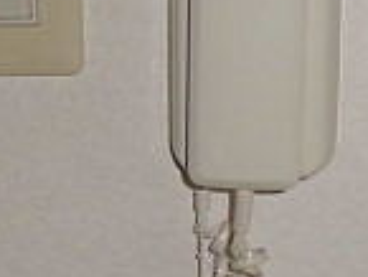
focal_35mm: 115
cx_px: 233
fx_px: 1224
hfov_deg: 17.1
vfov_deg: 12.9
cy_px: 142
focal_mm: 4.7
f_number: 2.8
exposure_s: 1/60
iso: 64
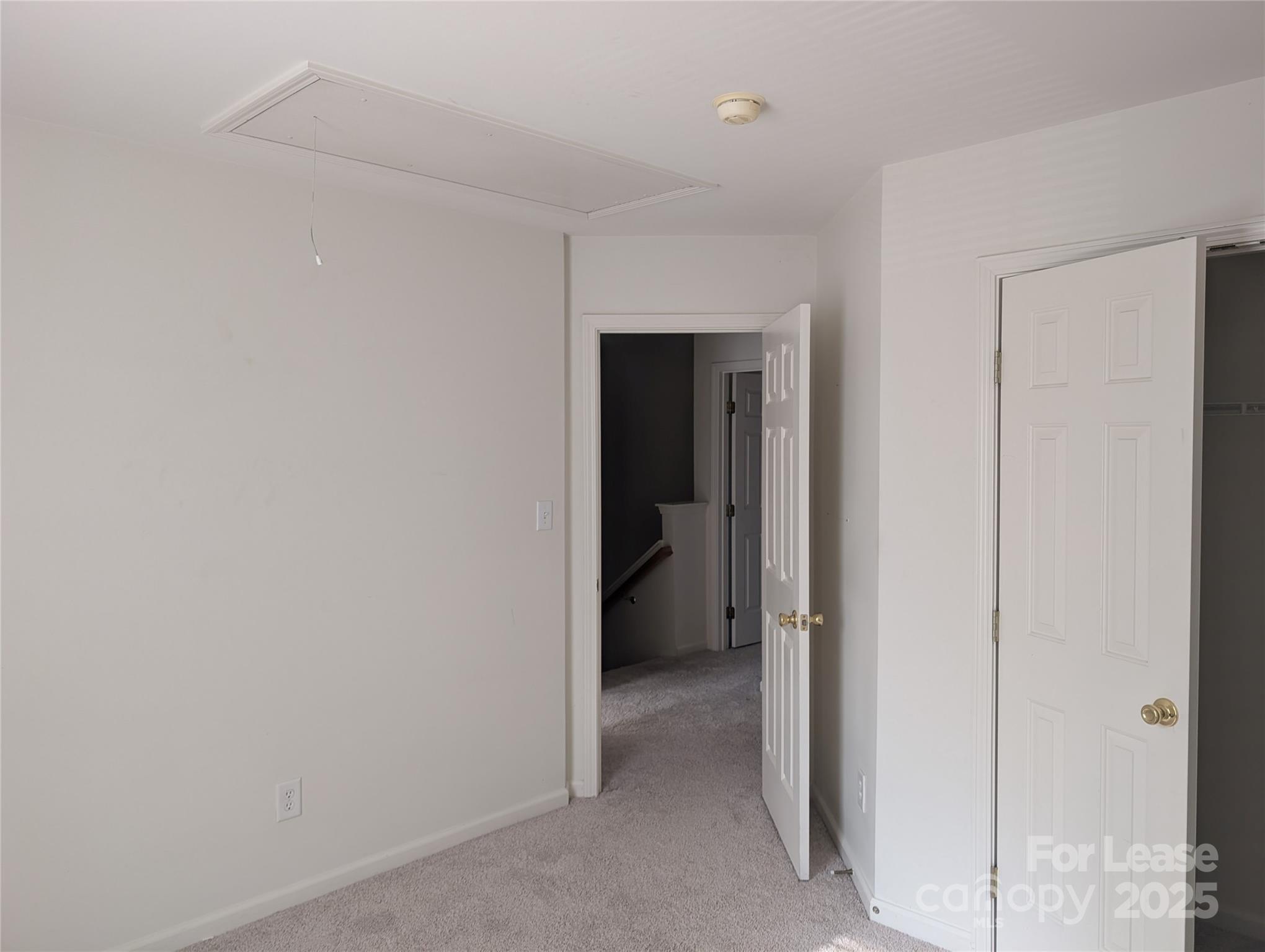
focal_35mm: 24
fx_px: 878
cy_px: 476
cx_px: 632
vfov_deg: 56.9
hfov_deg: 71.5
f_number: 1.68
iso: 37
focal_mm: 6.9
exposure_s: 1/111
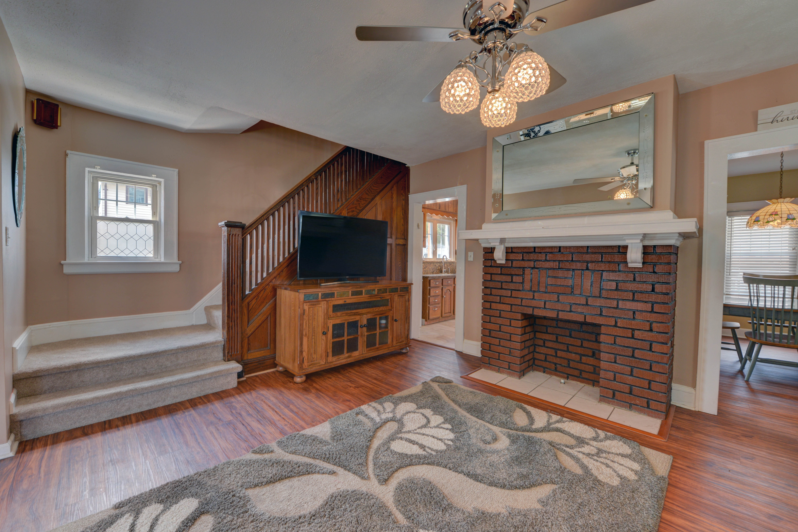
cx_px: 399
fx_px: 310
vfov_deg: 81.2
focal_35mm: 14
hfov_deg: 104.2
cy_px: 266
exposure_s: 1/50
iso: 640
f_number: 9
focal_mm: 14
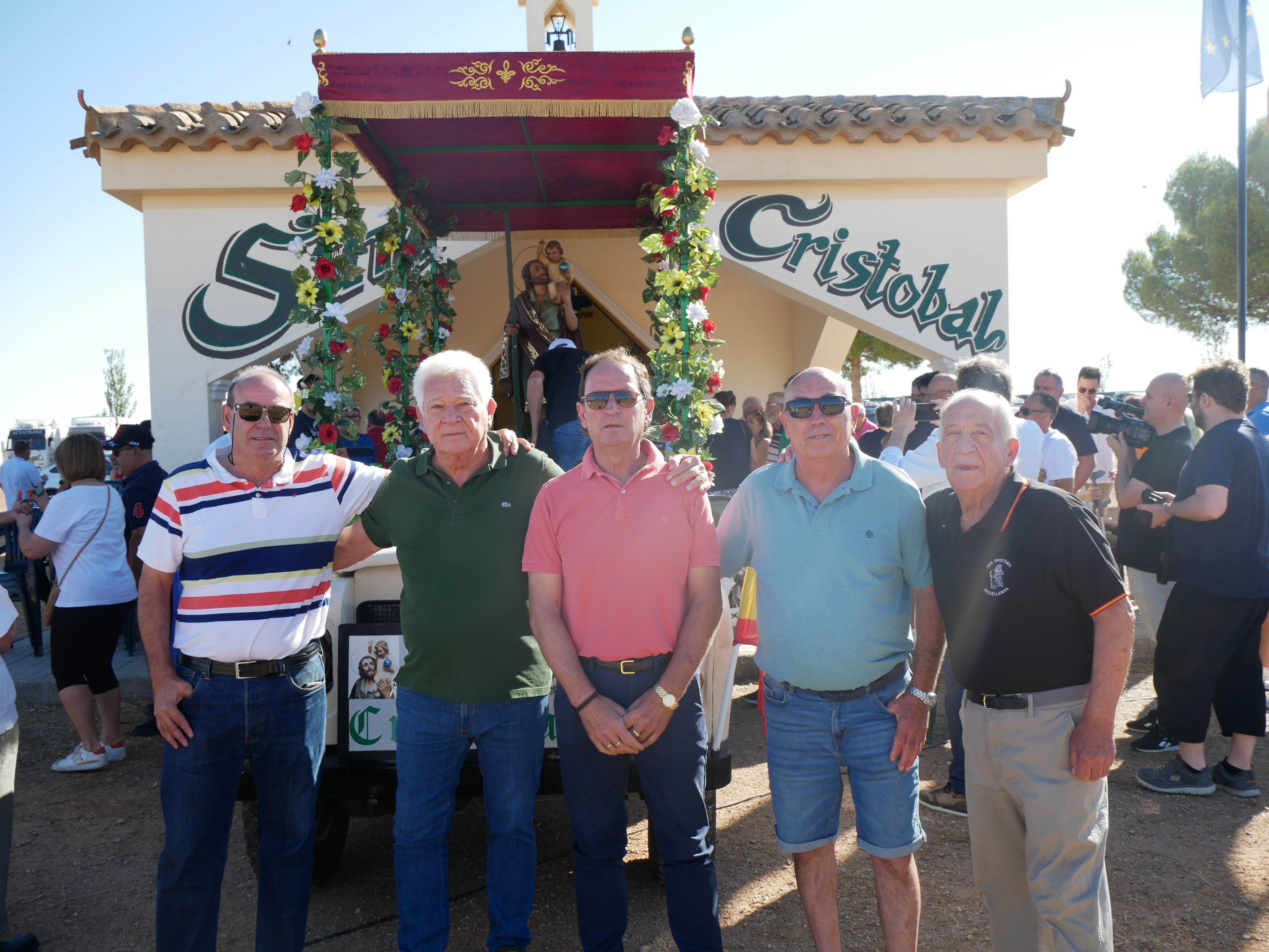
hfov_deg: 53.9
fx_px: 1247
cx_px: 634
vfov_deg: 41.8
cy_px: 476
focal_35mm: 34
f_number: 6.3
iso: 200
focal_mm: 17
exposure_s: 1/250
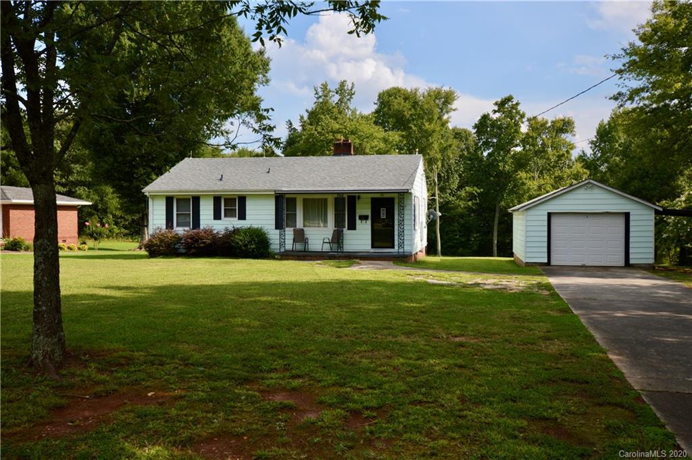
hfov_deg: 57.3
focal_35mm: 33
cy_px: 230
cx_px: 346
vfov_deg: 39.9
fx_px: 634
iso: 100
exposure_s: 1/200
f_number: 7.1
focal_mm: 22
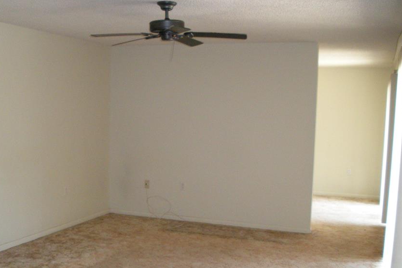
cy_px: 177
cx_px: 158
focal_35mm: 46
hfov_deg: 42.5
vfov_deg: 29.1
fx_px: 514
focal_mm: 6.3
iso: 332
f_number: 3.5
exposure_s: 1/30
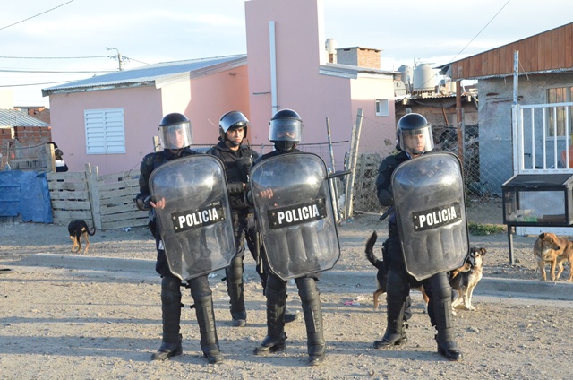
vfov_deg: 23.7
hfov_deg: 35.1
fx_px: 905
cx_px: 286
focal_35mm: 57
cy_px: 190
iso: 5000
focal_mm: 38
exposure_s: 1/800
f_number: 14
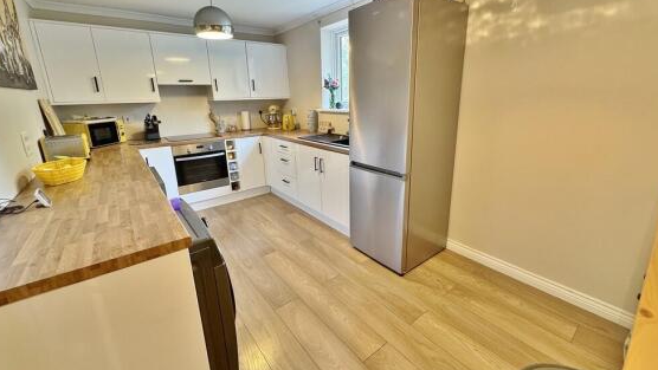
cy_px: 166
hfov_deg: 99.4
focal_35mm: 16
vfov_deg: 66.9
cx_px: 333
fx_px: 279
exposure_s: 1/50
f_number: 2.2
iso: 320
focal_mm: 2.22
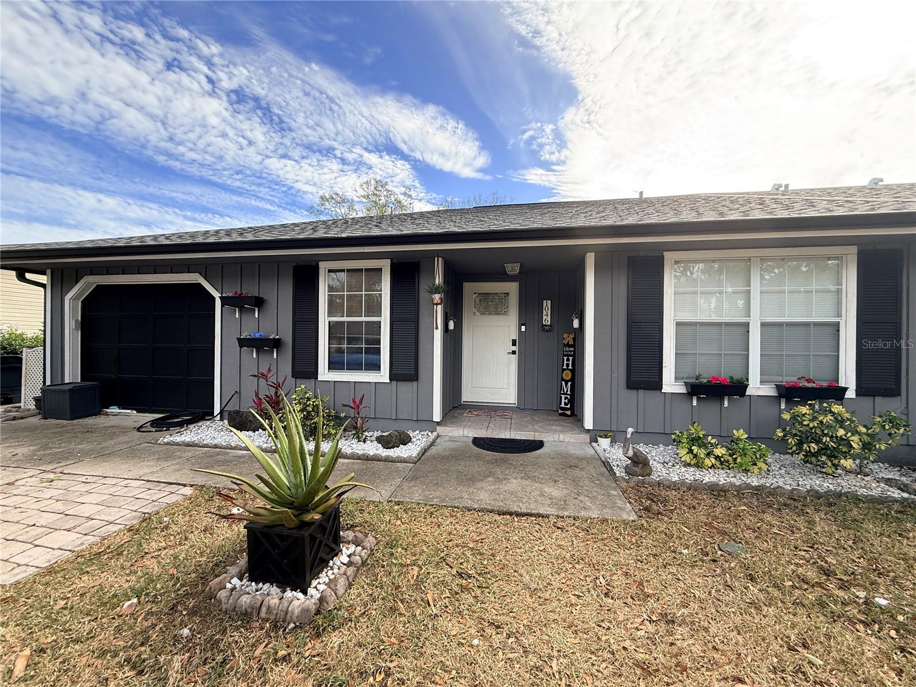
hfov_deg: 102.1
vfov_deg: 85.7
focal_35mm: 14
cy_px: 344
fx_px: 370
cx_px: 458
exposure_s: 1/393
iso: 64
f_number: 2.2
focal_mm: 2.22
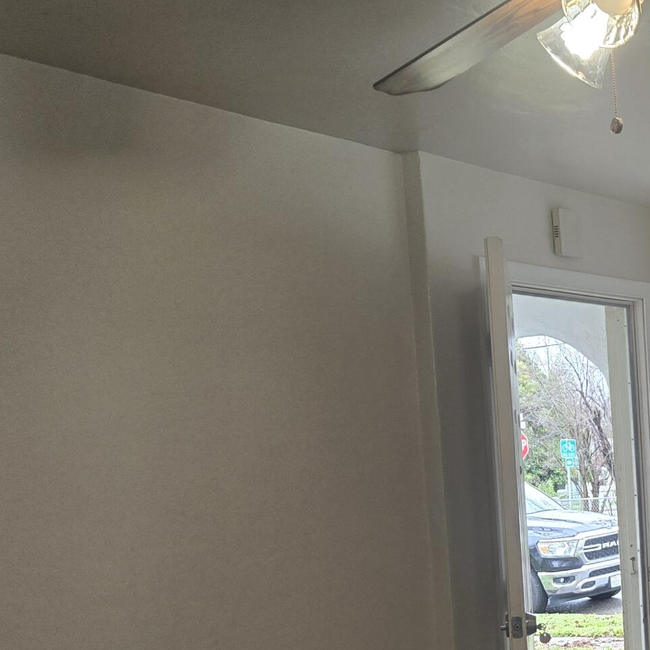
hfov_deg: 24.3
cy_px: 593
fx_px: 1338
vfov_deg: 26.3
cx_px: 815
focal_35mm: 63
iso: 80
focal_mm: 5.4
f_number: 1.8
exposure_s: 1/120
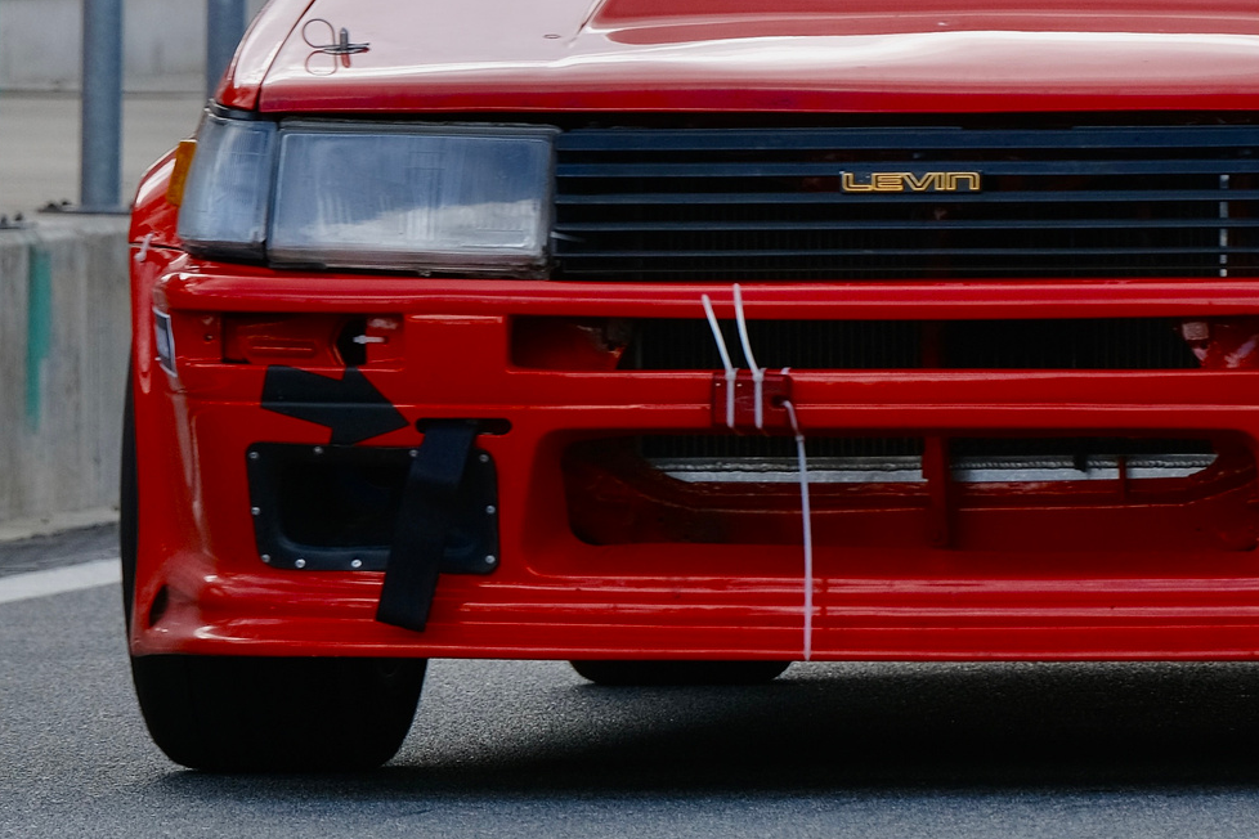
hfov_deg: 3.2
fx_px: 22695
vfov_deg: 2.1
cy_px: -205
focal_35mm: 649
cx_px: 1097
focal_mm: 165.1
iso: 160
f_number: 5.6
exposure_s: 1/320
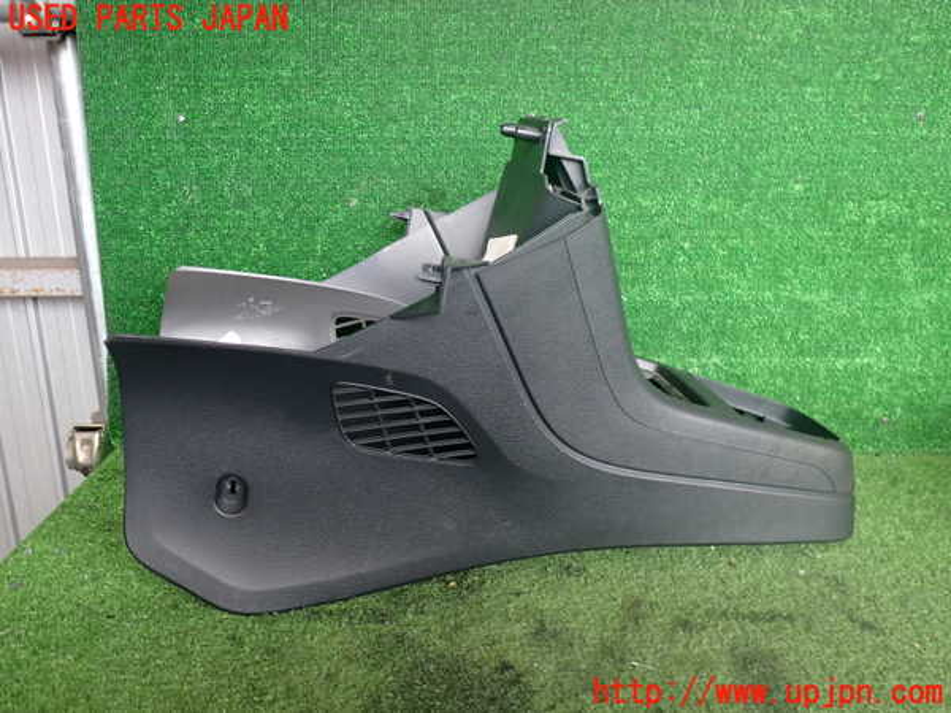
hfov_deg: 60.0
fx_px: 824
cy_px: 356
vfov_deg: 46.8
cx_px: 476
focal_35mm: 30
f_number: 2.3
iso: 200
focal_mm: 5.4
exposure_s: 1/60
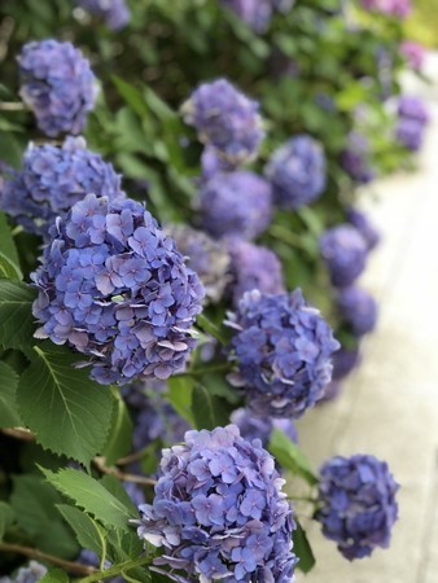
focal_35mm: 57
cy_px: 292
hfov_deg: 25.7
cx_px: 219
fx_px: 961
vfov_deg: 33.8
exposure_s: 1/60
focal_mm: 6.6
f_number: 2.8
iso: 50
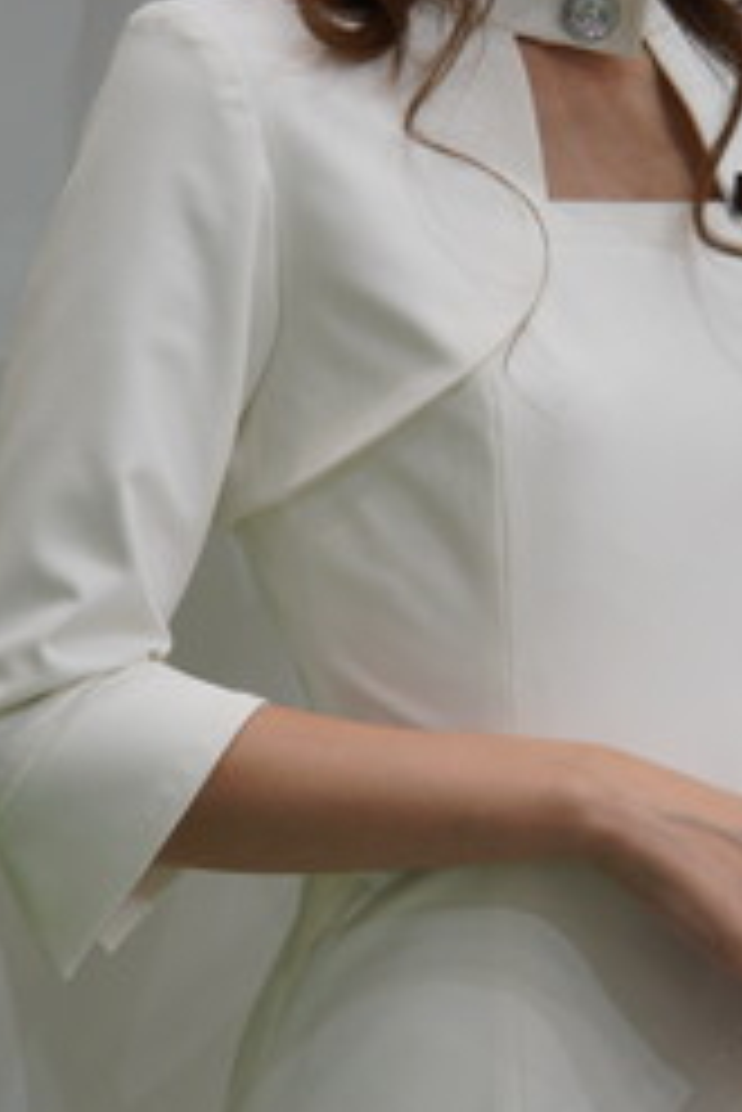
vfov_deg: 12.9
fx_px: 4918
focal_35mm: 159
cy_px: 338
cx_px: 555
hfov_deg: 8.6
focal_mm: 41
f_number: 5
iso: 200
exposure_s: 1/80
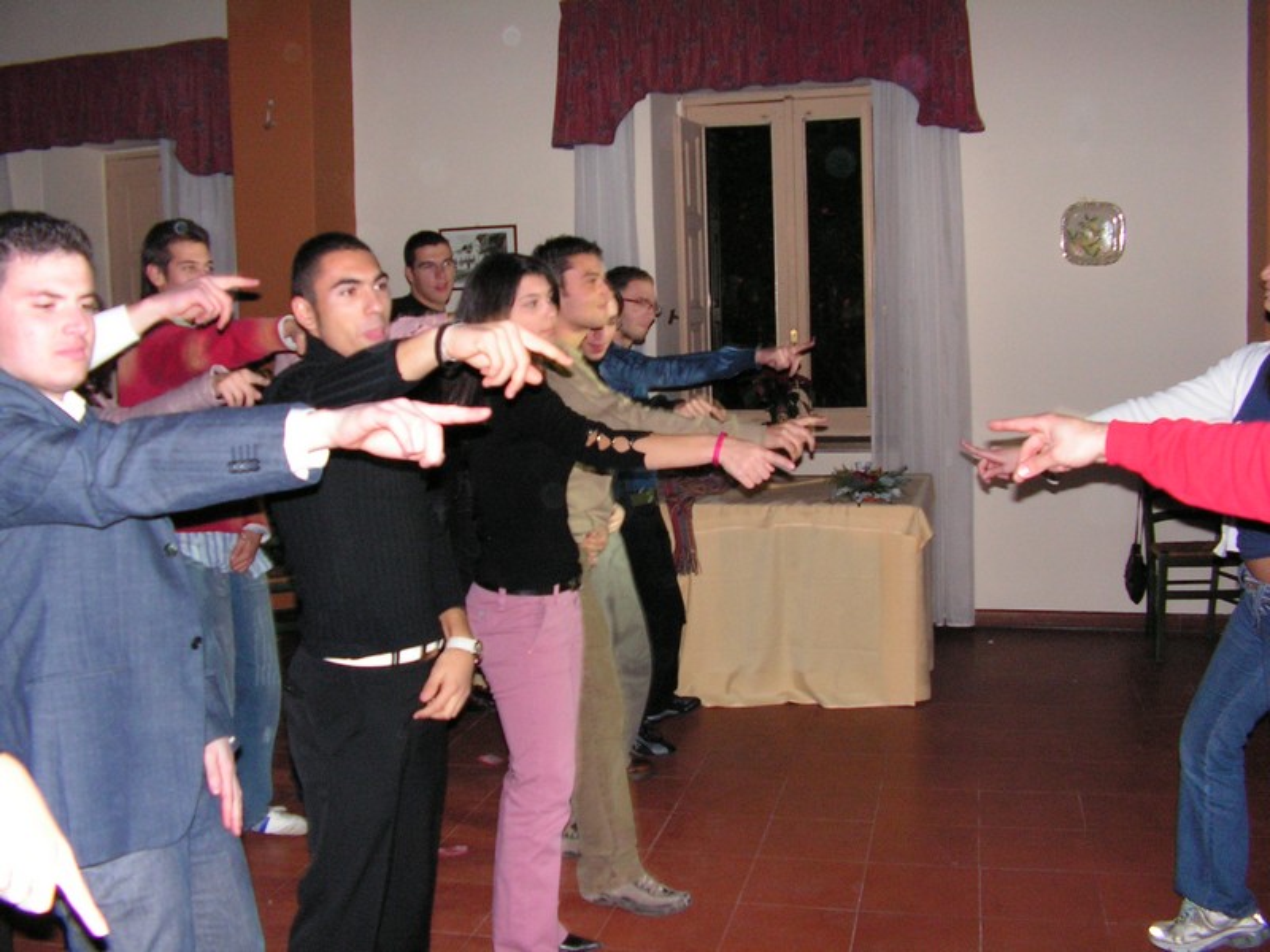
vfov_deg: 39.7
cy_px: 476
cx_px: 635
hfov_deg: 51.4
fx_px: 1321
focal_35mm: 36
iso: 200
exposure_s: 1/40
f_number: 3.2
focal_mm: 6
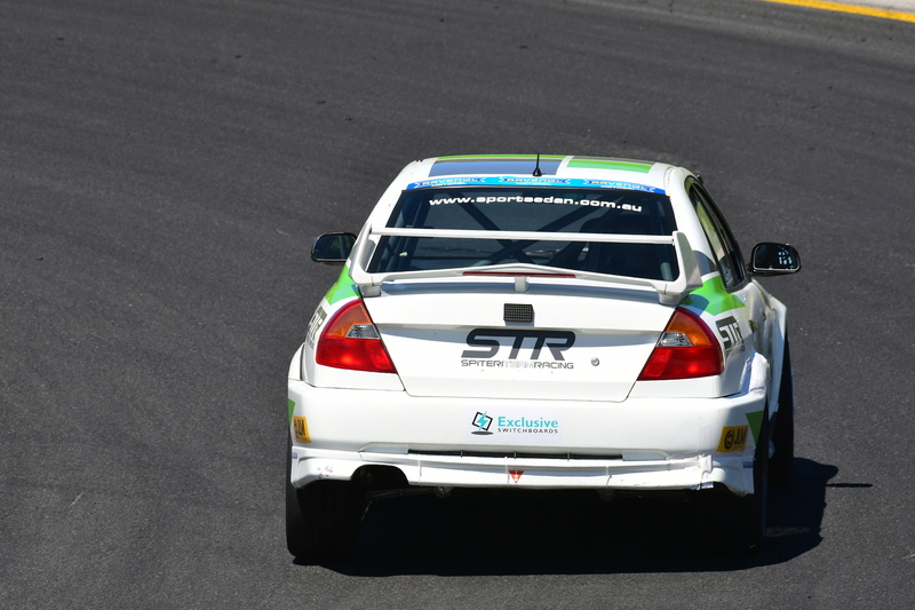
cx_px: 458
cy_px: 305
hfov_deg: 2.8
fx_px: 19057
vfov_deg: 1.8
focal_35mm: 750
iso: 500
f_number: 13
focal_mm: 500
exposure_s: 1/640
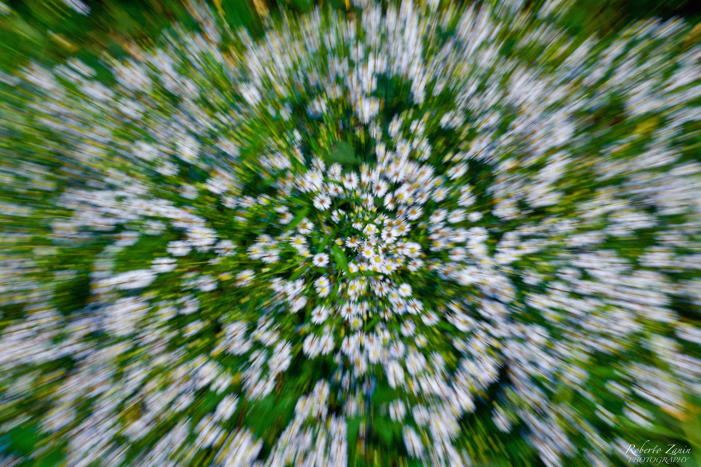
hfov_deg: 20.6
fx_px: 1928
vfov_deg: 13.8
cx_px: 350
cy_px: 234
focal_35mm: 99
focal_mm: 66
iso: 100
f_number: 32
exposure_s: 1/13
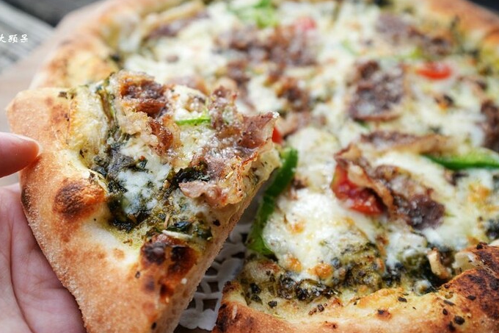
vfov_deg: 37.7
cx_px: 211
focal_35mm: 35
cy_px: 134
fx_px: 485
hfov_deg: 54.2
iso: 160
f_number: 4.5
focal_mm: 28
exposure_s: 1/60
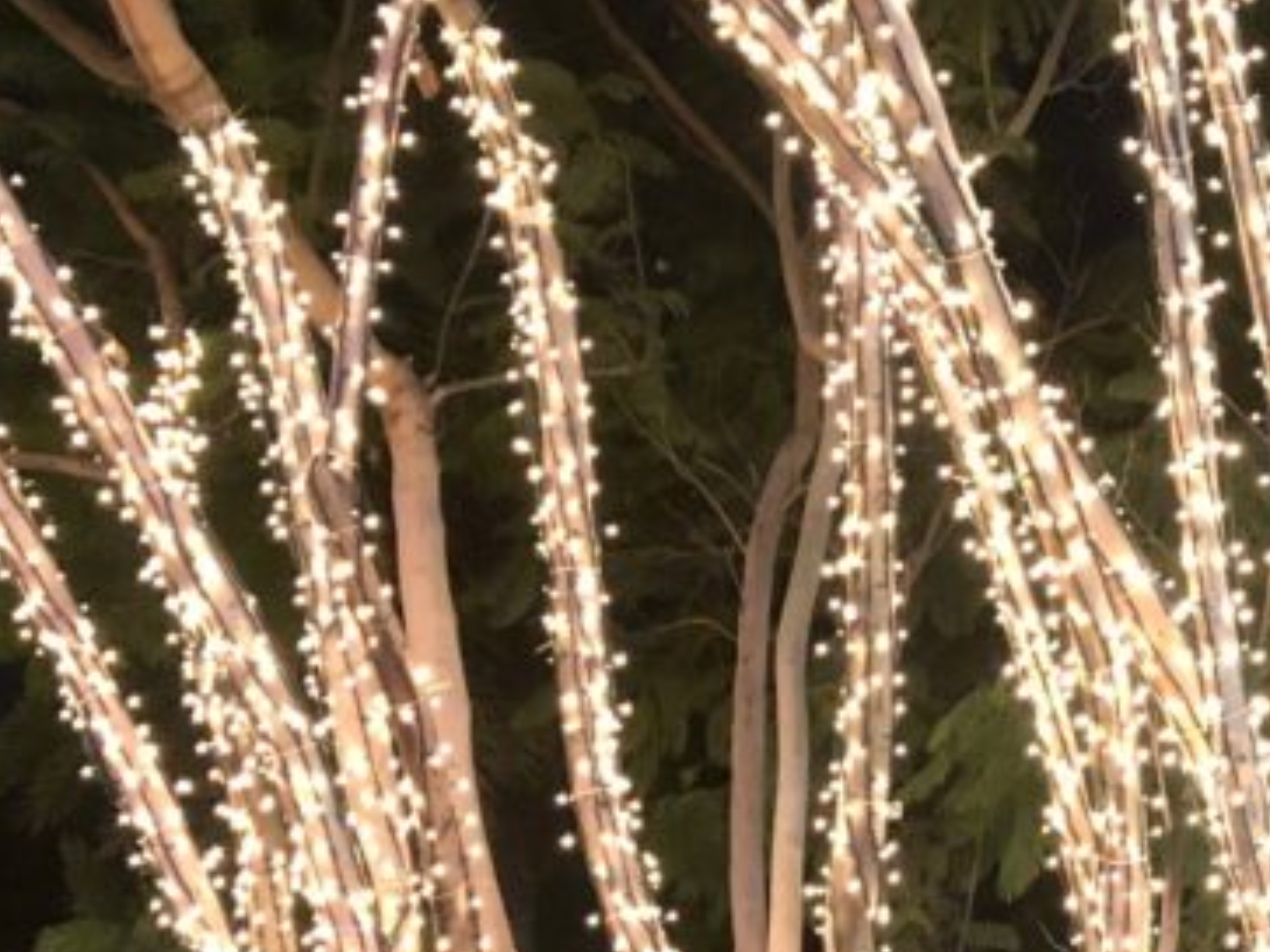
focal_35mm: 88
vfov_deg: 16.4
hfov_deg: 21.0
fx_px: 3227
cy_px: 989
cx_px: 1455
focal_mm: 3.99
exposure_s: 1/17
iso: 1000
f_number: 1.8
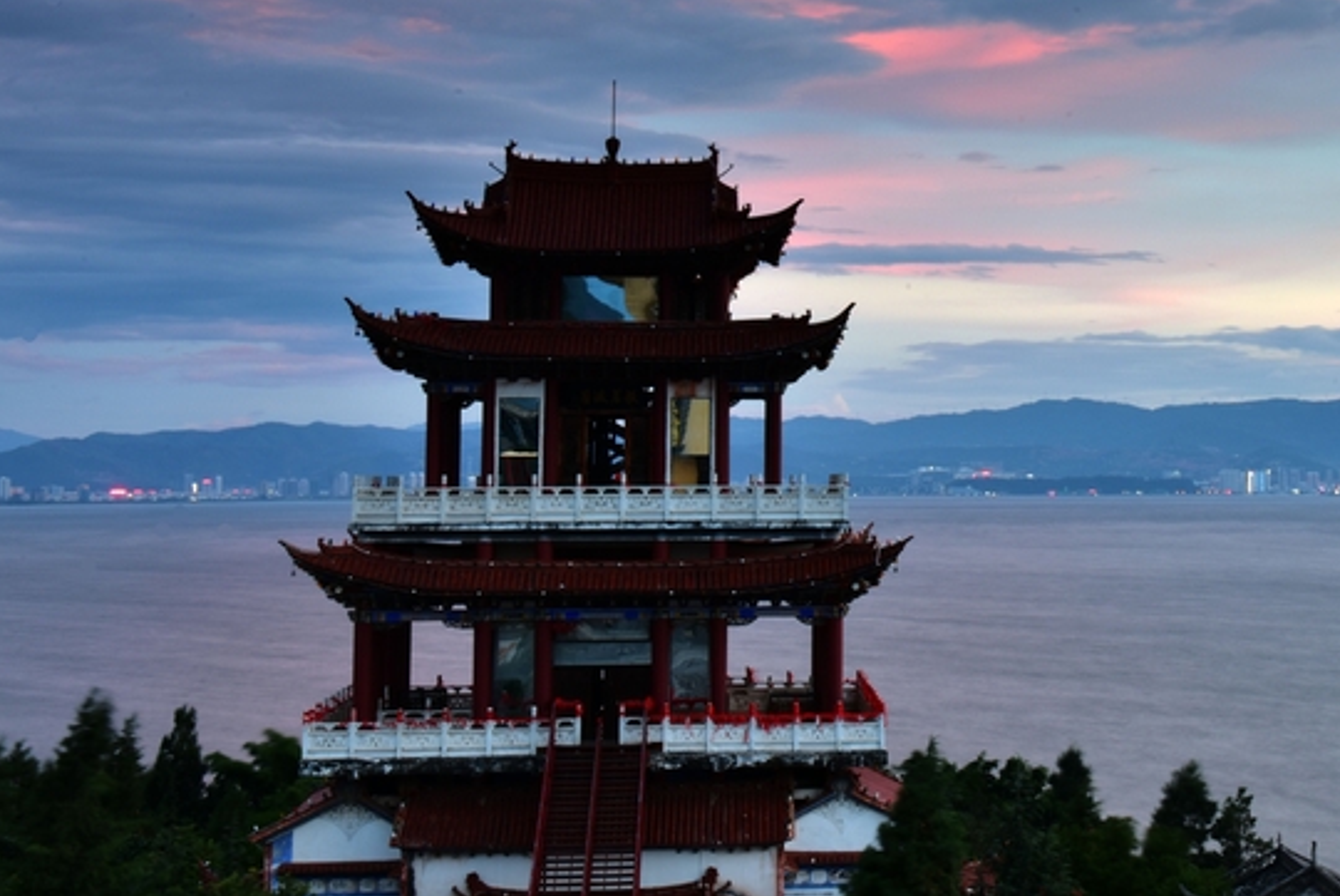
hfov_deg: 28.5
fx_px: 2608
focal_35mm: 70
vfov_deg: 19.4
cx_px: 958
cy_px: 237
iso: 100
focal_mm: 42
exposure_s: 15
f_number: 22
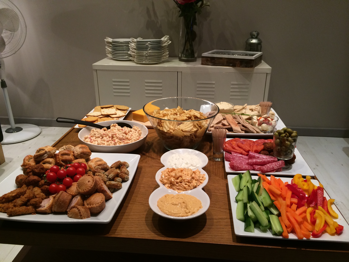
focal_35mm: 30
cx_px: 174
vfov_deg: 46.8
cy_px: 131
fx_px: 302
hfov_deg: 60.0
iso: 125
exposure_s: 1/33
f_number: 2.2
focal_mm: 4.12
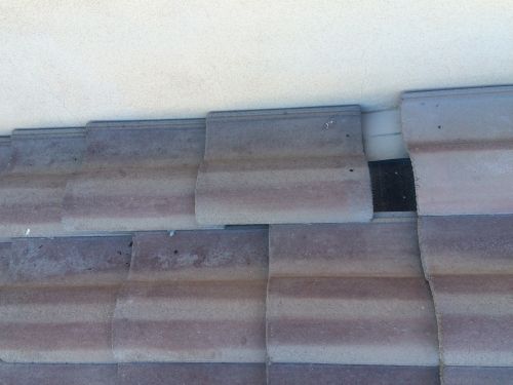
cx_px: 256
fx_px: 430
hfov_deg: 61.7
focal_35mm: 29
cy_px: 192
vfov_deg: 48.2
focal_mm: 4.15
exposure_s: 1/206
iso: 32
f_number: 2.2
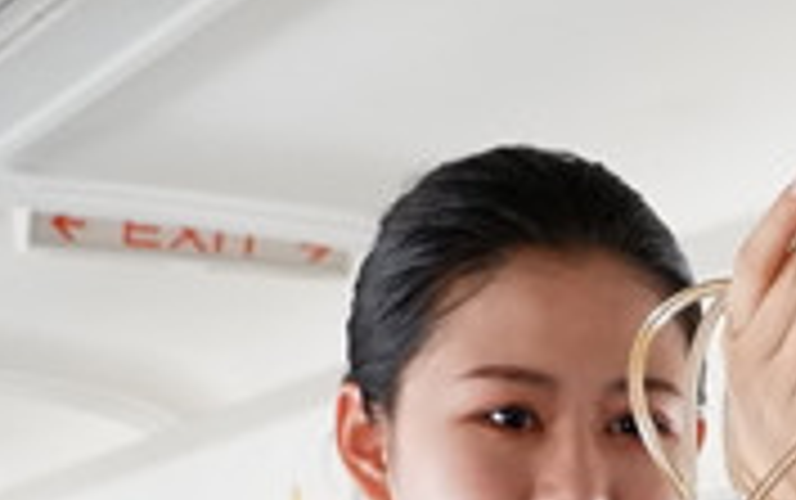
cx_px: 940
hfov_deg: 13.0
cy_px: 905
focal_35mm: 157
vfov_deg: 8.1
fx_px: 3409
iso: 3200
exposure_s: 1/45
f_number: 4.5
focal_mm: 26.9
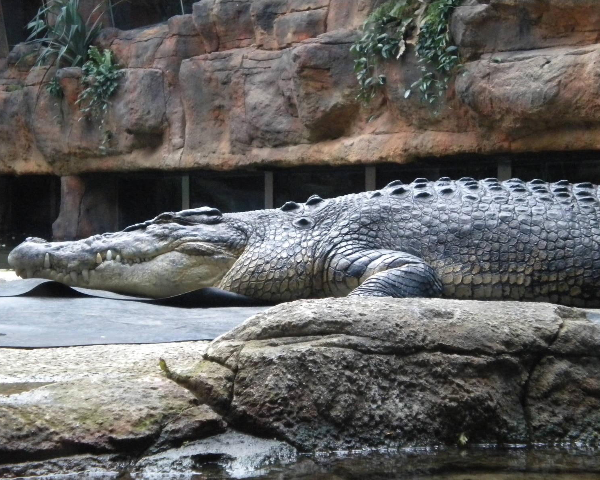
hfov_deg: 26.8
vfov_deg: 21.6
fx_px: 1261
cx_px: 316
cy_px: 240
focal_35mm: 71
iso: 800
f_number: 4.6
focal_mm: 12.3
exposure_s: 1/79.7
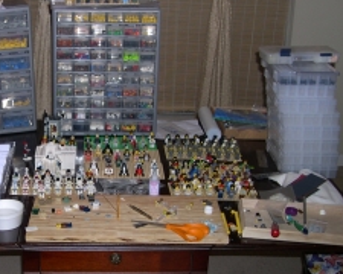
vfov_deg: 23.1
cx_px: 75
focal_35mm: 66
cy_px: 166
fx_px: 670
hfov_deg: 28.2
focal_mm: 8
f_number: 2.8
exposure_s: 1/60
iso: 100
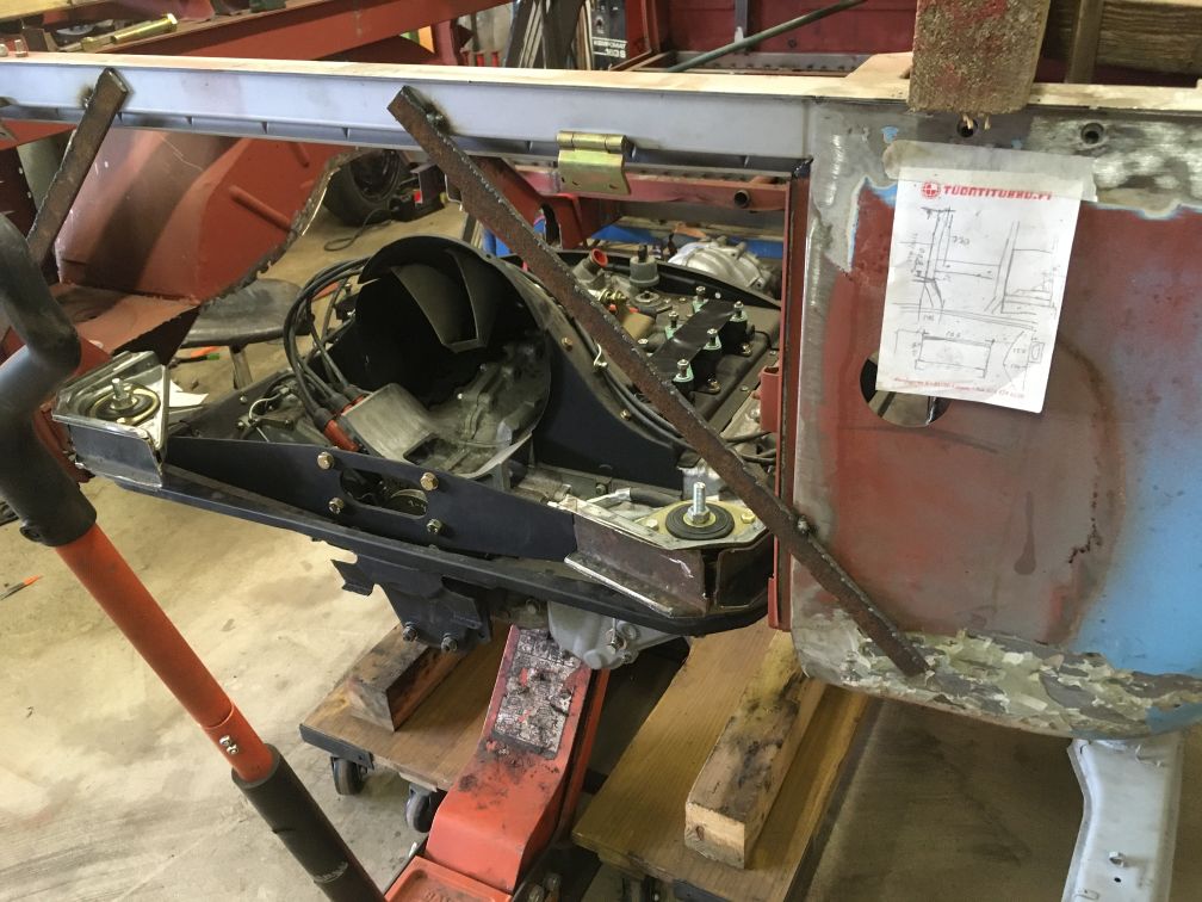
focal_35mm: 29
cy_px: 451
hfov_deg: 61.7
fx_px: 1007
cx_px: 601
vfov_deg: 48.2
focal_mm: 4.15
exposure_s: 1/25
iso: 200
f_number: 2.2
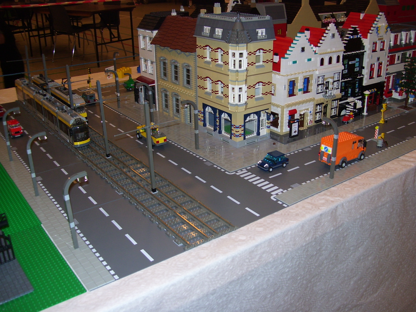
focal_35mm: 36
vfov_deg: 39.7
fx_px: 433
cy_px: 156
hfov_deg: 51.4
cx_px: 208
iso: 80
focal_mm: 6
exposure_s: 1/60
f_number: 2.7
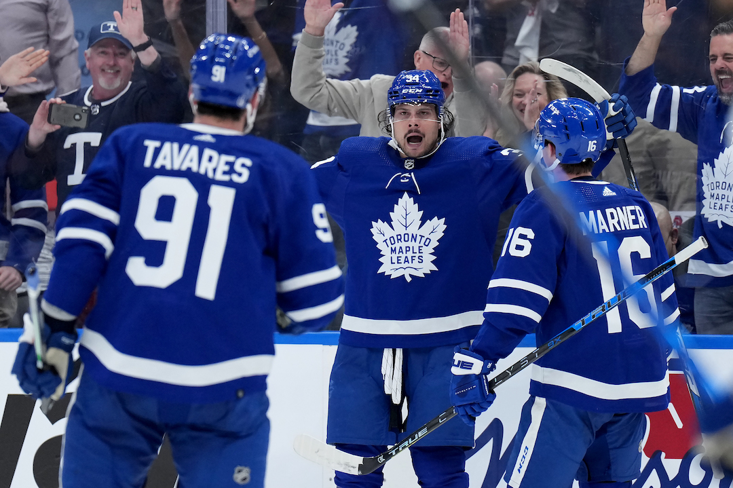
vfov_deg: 6.9
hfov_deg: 10.3
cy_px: 244
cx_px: 366
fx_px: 4070
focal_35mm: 200
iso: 2500
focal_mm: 200
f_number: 3.2
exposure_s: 1/2000
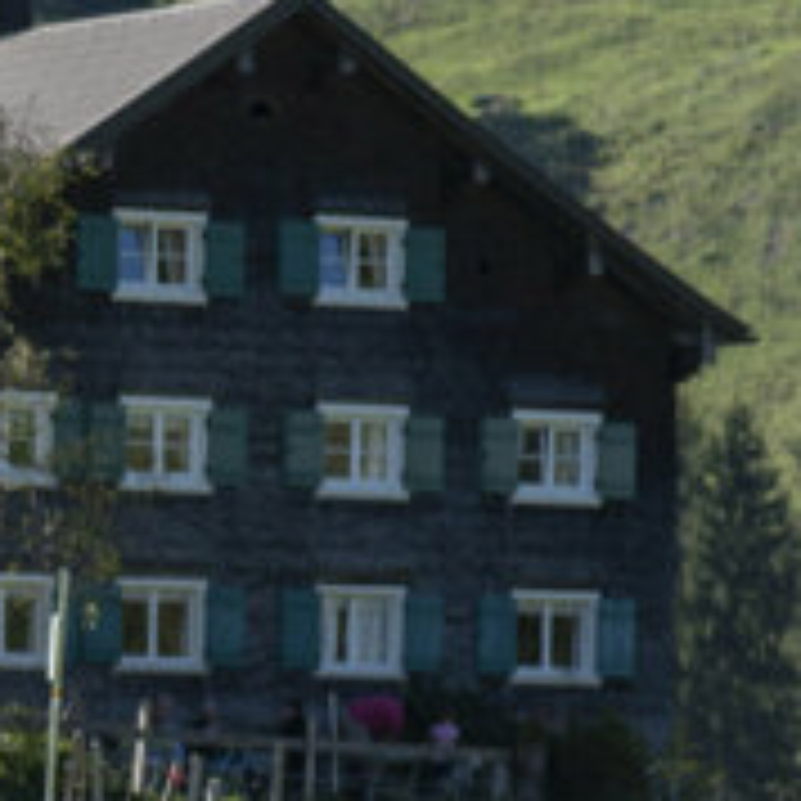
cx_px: -446
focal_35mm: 378
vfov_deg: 4.6
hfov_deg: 4.6
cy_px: 688
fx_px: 9896
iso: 100
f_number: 4
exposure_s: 1/500
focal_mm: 120
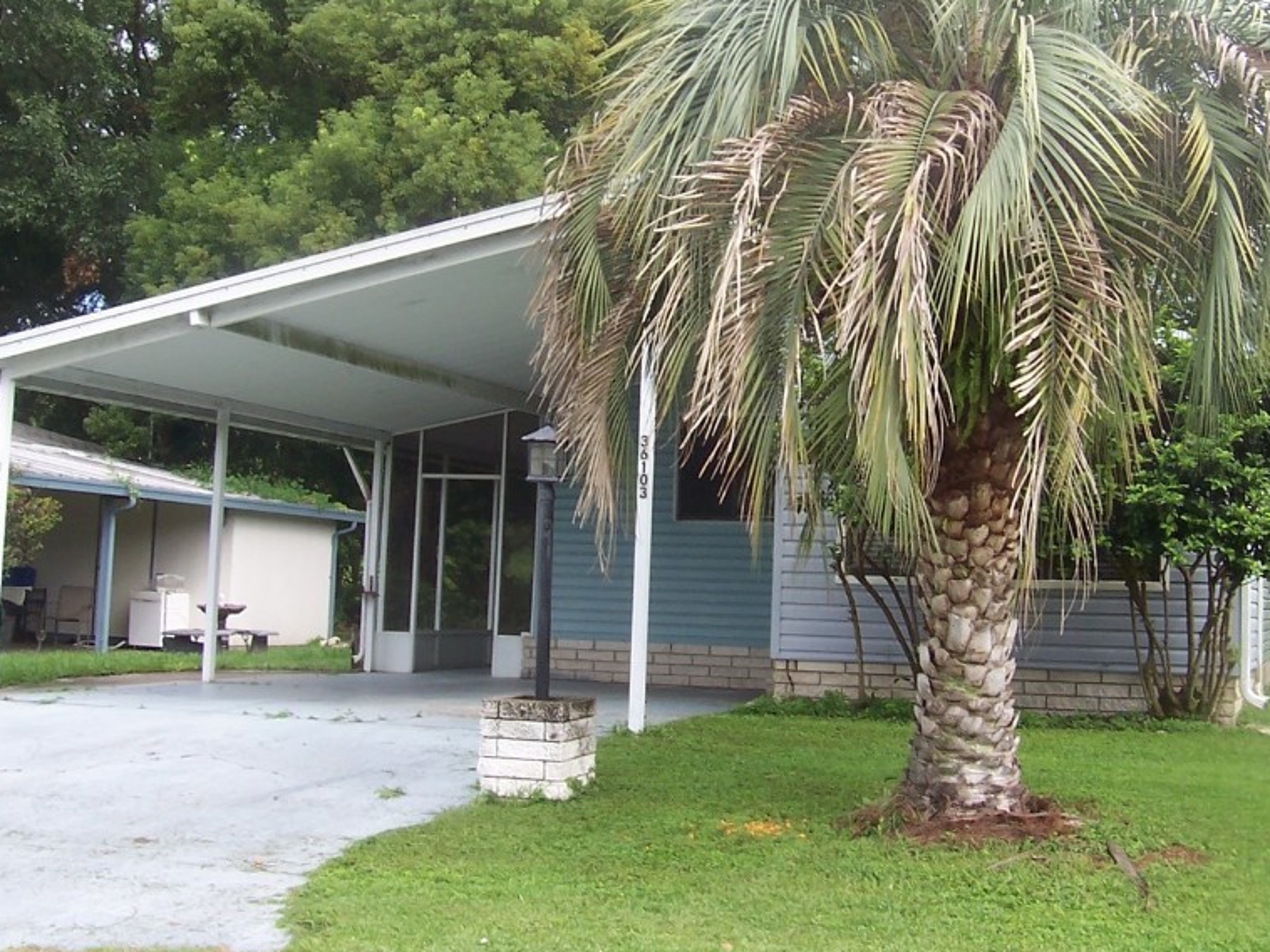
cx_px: 757
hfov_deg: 38.1
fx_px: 1834
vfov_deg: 29.0
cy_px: 401
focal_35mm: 50
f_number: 5.6
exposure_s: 1/180
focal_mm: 5.6
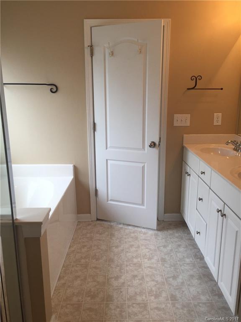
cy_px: 161
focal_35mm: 29
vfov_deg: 61.7
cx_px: 120
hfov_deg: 48.2
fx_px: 269
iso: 50
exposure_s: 1/120
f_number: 2.2
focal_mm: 4.15
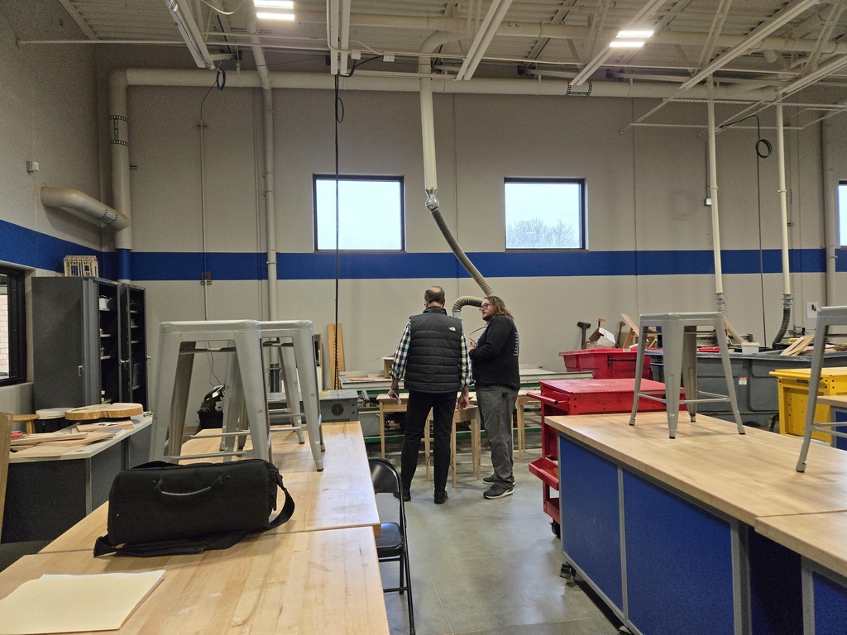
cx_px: 424
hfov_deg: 73.9
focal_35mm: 23
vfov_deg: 58.9
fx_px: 563
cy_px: 318
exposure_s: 1/180
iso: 100
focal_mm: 5.4
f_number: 1.8
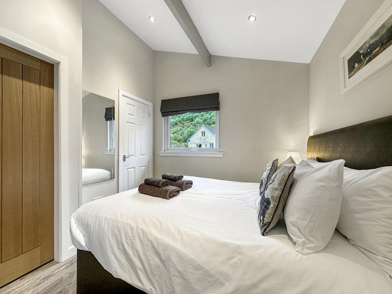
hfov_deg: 102.1
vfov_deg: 85.7
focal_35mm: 14
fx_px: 159
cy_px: 147
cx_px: 196
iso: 80
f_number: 2.2
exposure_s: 1/100
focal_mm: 2.22
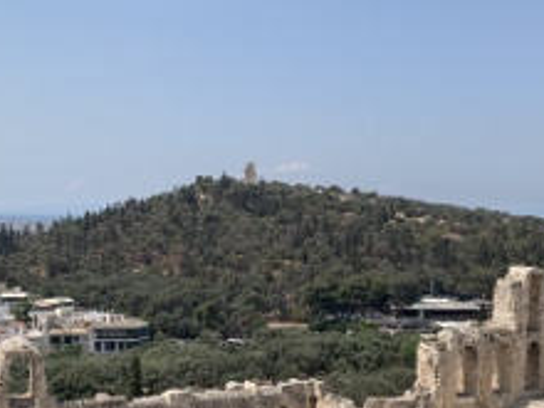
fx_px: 880
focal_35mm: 56
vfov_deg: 25.8
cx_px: 216
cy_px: 299
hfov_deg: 34.2
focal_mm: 4.25
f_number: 1.8
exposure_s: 1/3289
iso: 25
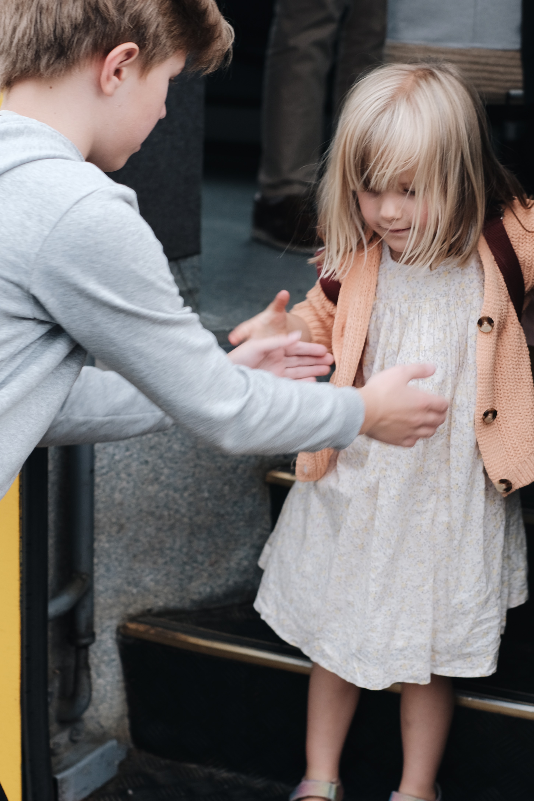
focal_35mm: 76
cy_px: 421
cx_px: 330
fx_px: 1691
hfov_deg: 17.9
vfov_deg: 26.6
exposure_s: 1/150
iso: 160
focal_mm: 35
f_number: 2.5
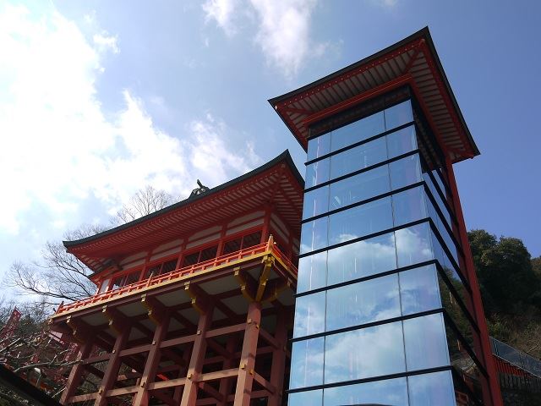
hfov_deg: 56.8
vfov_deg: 44.2
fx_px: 500
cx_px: 270
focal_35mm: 32
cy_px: 203
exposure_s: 1/500
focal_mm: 16
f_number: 8
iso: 160
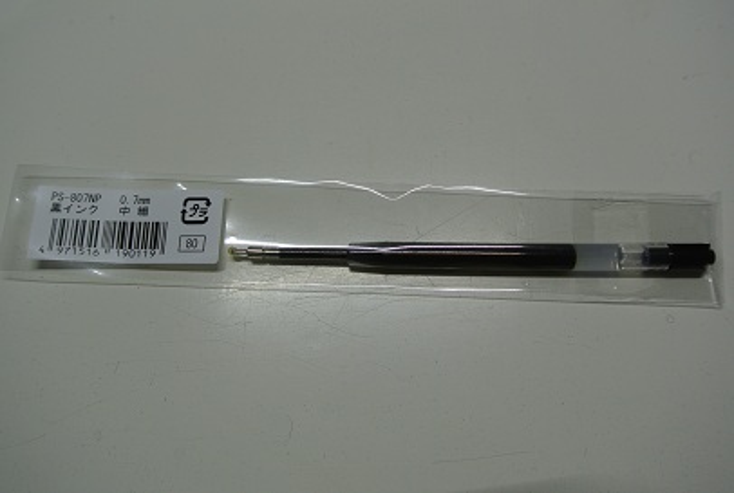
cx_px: 367
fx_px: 695
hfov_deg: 55.7
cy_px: 246
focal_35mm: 34
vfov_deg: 39.1
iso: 200
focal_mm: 12.7
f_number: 5
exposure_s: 1/125
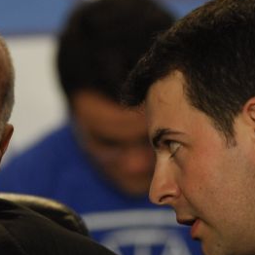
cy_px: 184
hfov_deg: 2.7
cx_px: 98
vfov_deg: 2.7
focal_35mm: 643
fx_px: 5361
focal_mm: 165
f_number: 2.8
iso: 800
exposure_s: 1/125
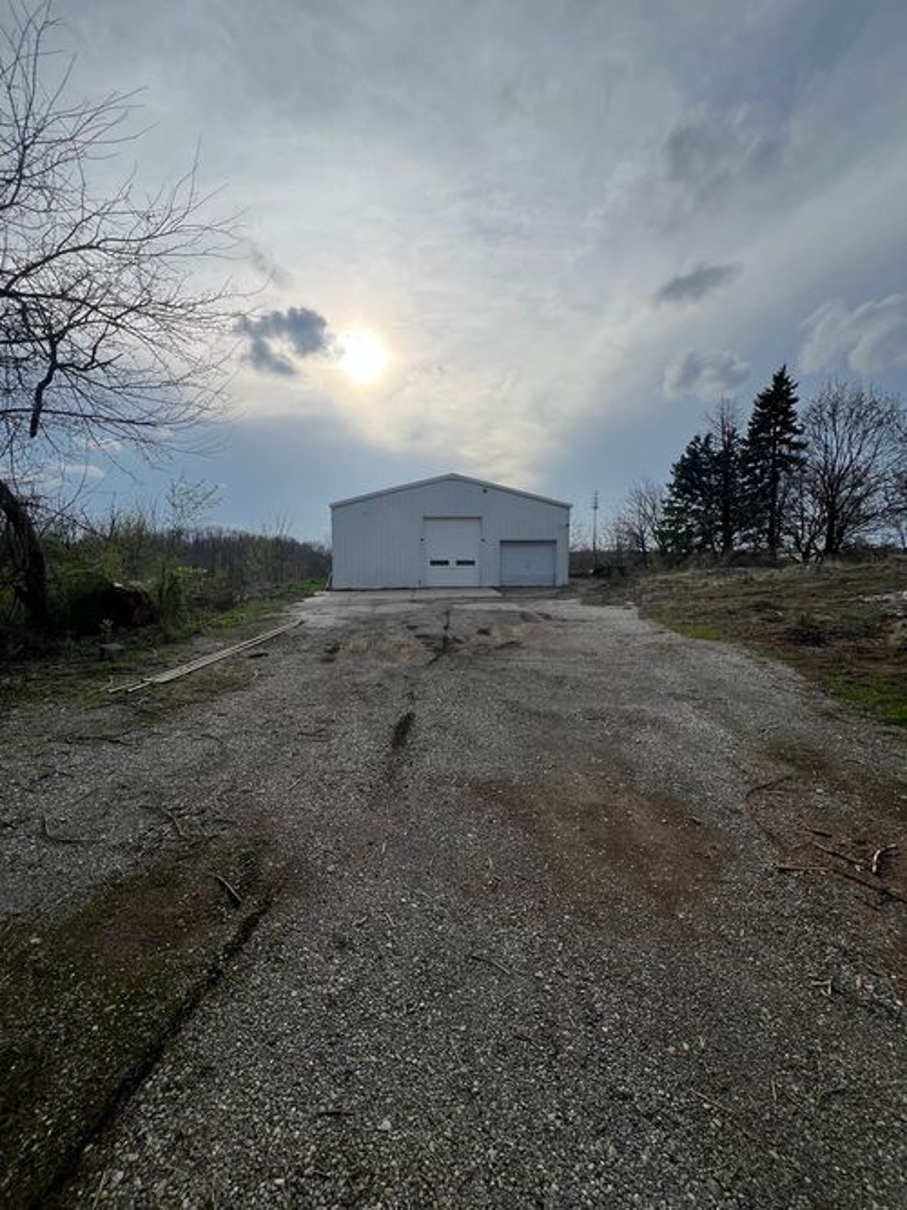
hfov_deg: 89.9
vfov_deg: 106.2
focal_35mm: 13
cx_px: 454
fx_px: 454
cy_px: 605
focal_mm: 1.57
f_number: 1.8
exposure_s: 1/2732
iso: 32
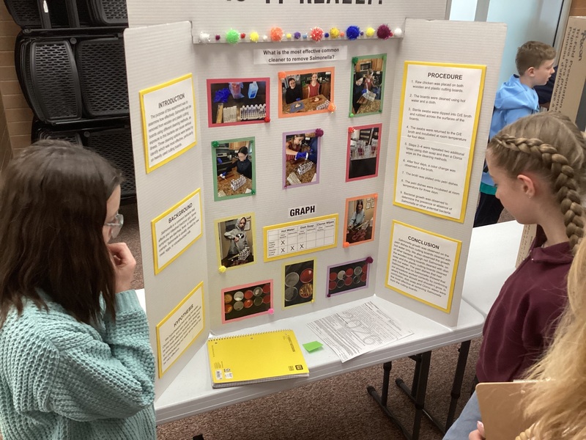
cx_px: 293
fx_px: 525
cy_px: 220
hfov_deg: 58.4
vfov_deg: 45.4
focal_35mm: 31
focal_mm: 3.3
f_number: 2.4
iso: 160
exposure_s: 1/60
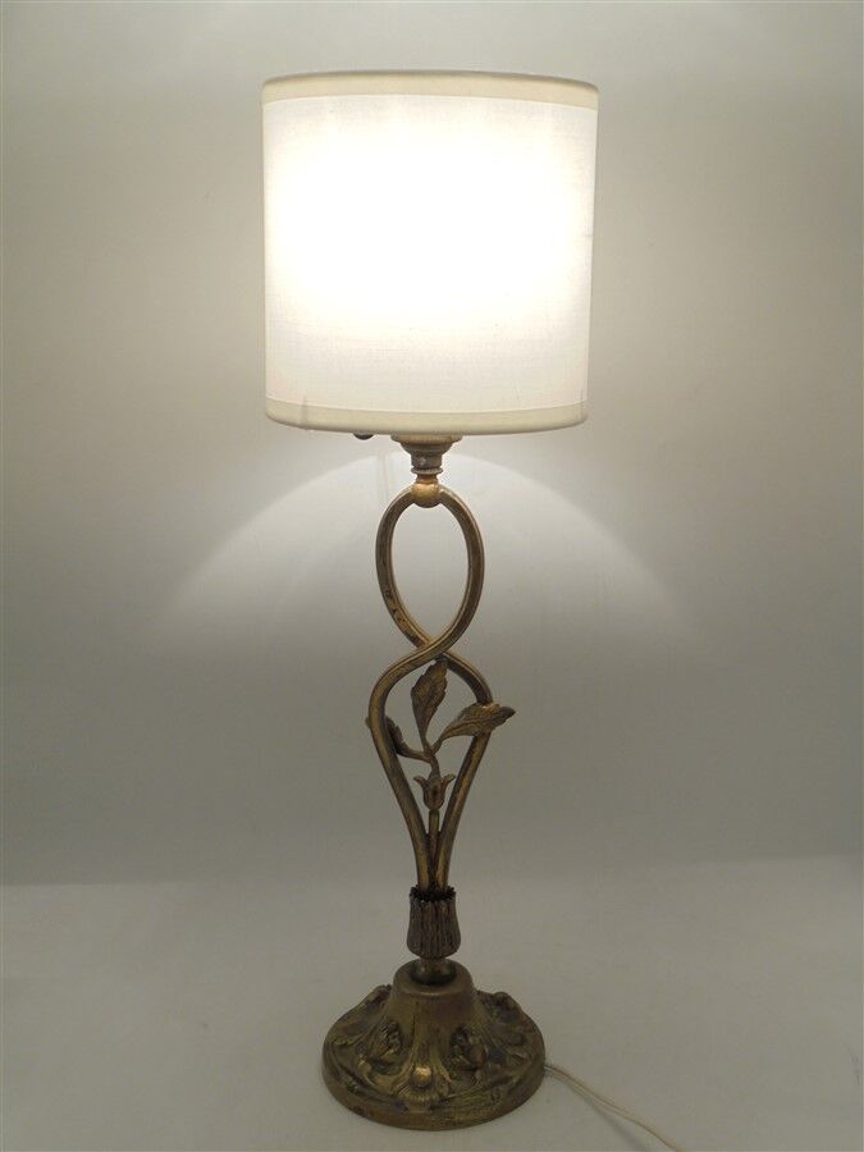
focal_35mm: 43
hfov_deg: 33.6
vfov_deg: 43.9
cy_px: 576
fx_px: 1431
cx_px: 432
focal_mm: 7.8
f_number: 4.5
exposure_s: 1/40
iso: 100
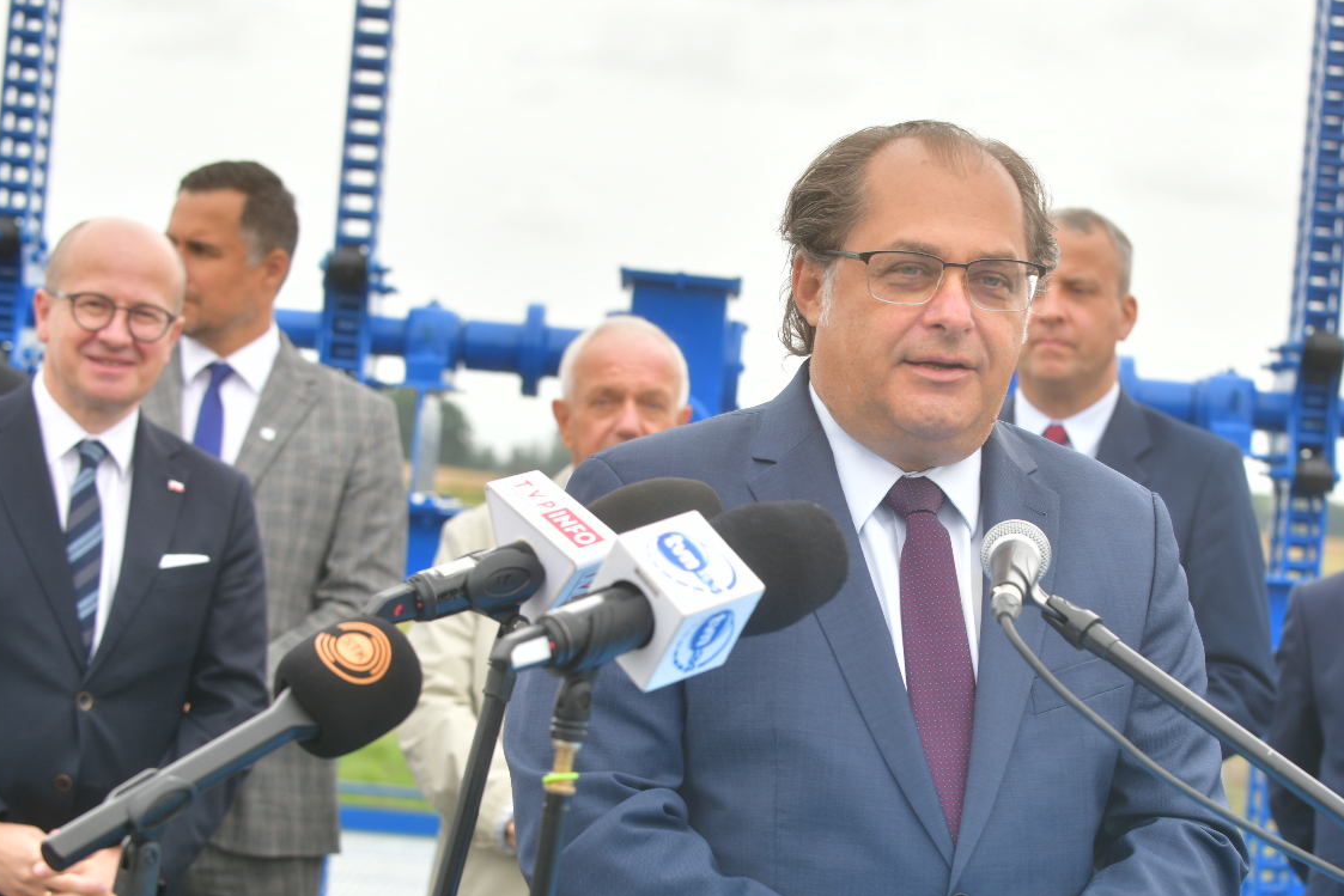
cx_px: 896
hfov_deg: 20.1
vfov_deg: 13.5
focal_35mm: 101
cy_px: 591
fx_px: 3771
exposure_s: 1/160
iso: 100
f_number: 6.3
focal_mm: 70
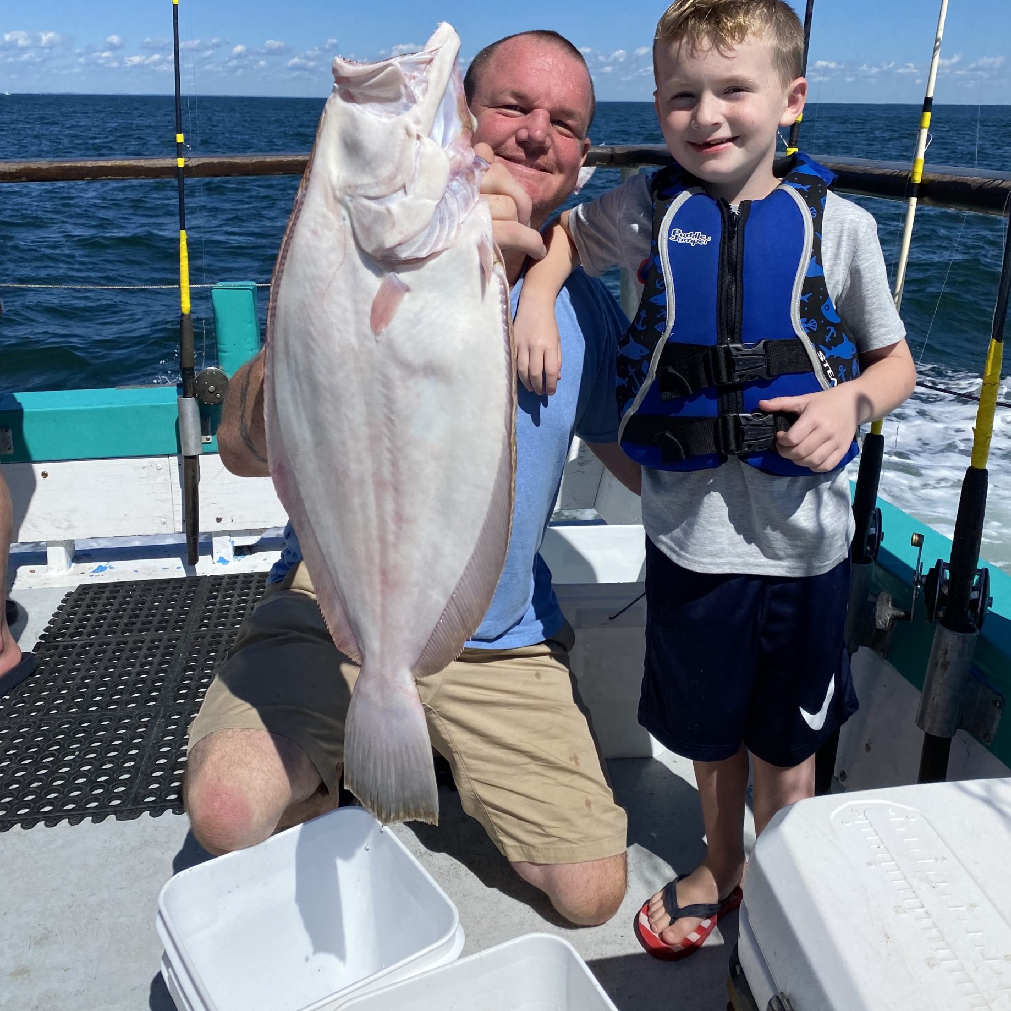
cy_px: 377
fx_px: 1057
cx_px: 502
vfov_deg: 50.6
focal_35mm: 32
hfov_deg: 51.1
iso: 32
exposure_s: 1/5236
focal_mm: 4.25
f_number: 1.8
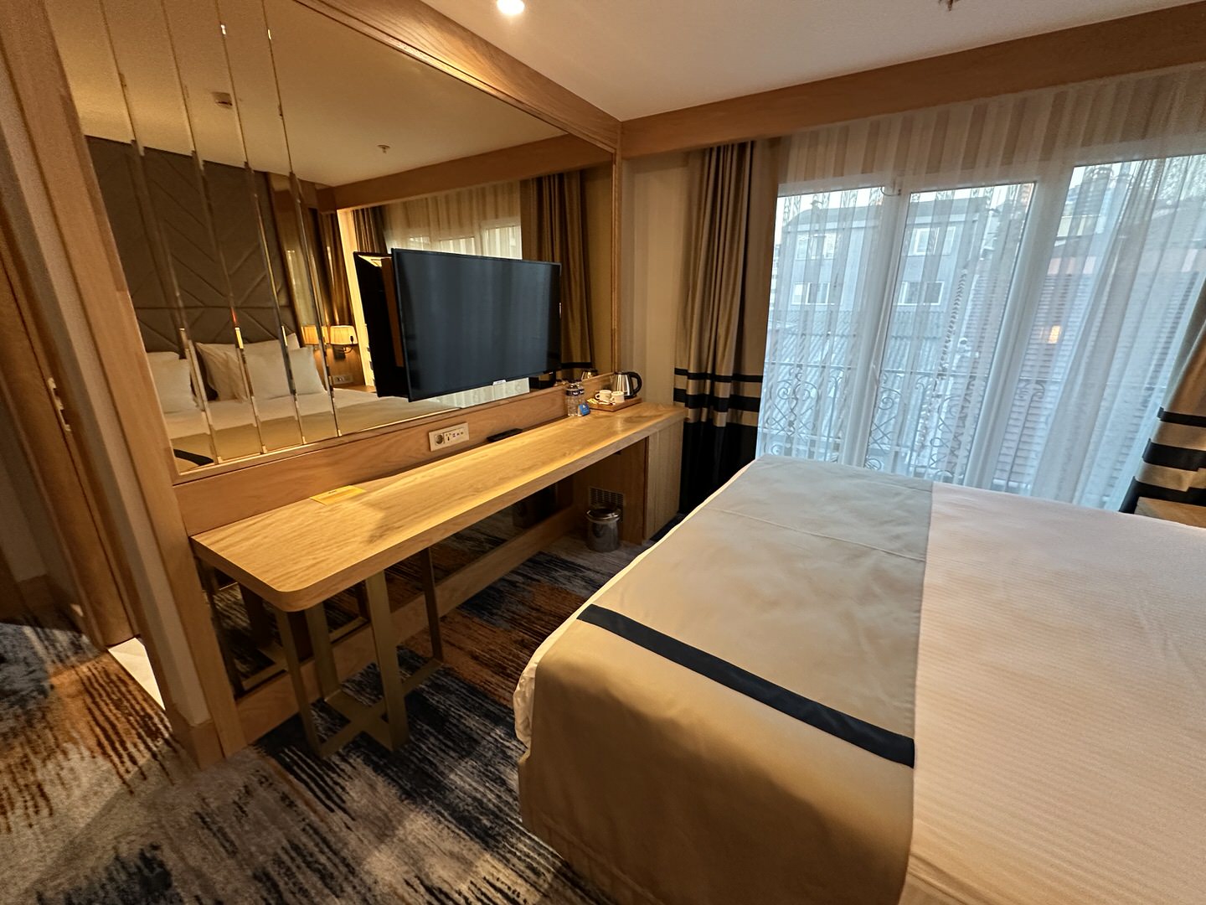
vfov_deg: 85.7
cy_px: 452
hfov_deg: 102.1
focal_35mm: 14
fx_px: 488
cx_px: 603
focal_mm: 2.22
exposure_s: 1/50
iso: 400
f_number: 2.2
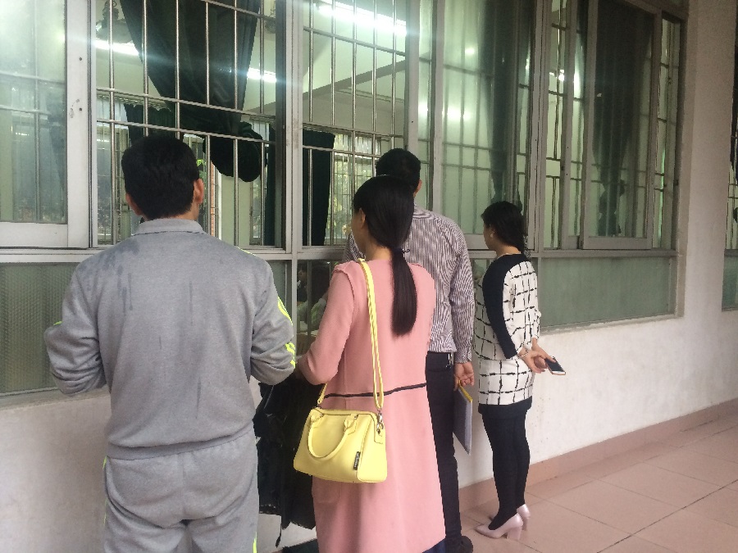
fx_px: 640
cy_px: 276
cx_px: 369
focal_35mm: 30
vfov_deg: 46.8
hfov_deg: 60.0
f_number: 2.2
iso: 100
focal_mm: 4.12
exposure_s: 1/30
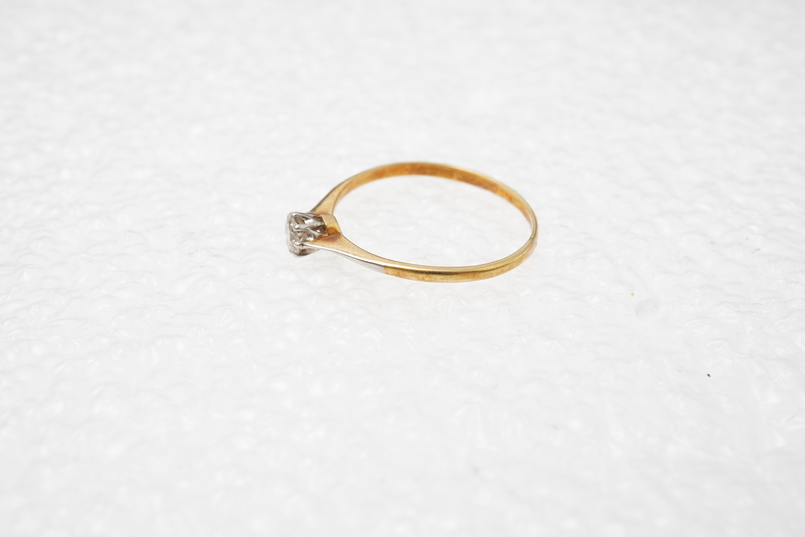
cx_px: 402
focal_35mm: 45
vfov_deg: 29.9
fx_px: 1006
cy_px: 268
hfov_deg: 43.6
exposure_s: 1/125
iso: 500
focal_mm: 30
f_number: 20
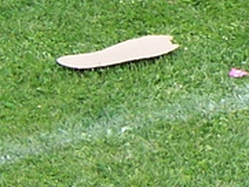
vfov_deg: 7.9
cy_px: -30
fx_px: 1346
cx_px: 541
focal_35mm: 187
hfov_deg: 9.7
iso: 80
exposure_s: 1/350
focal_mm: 5.5
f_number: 3.4
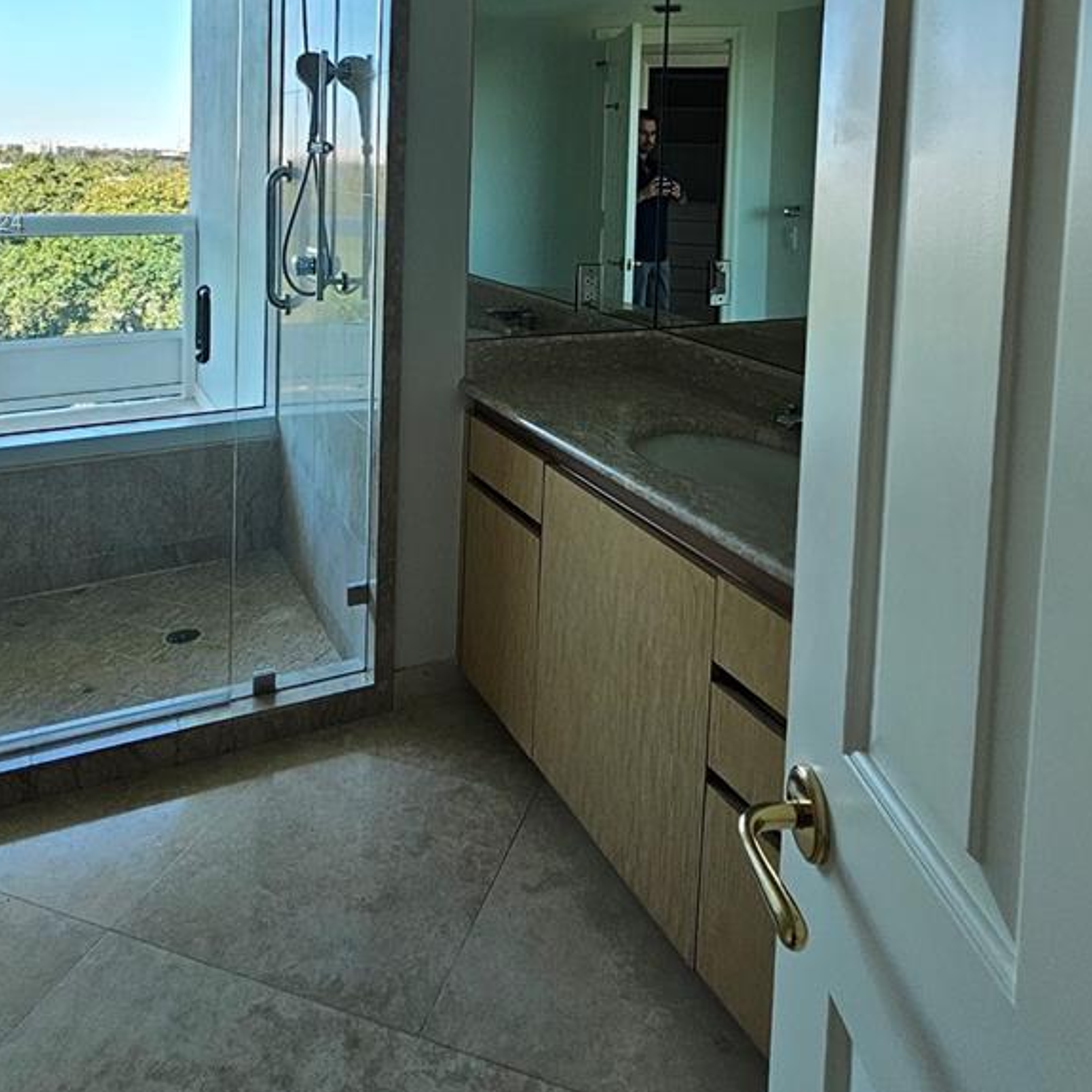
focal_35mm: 24
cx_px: 530
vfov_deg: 60.0
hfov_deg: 65.0
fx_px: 857
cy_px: 224
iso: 64
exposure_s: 1/77
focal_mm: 2.2
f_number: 2.2
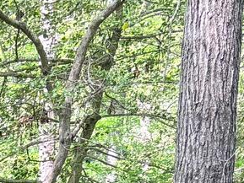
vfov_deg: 6.9
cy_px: 619
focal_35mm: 184
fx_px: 1298
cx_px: -353
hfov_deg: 9.5
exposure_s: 1/163
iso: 32
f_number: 1.6
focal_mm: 5.96
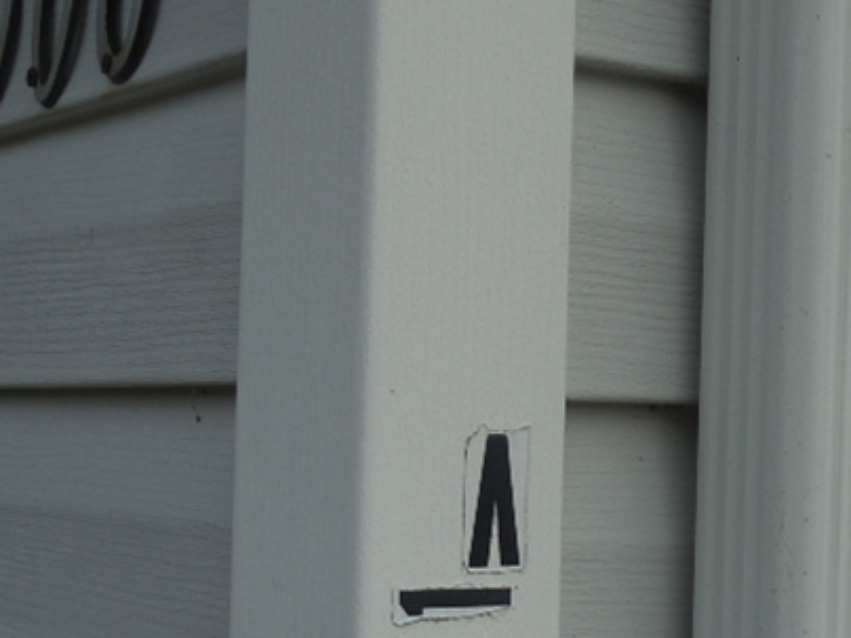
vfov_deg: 17.5
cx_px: 647
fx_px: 2065
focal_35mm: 84
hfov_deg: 23.0
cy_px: 448
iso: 125
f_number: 4
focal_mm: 9.4
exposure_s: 1/800
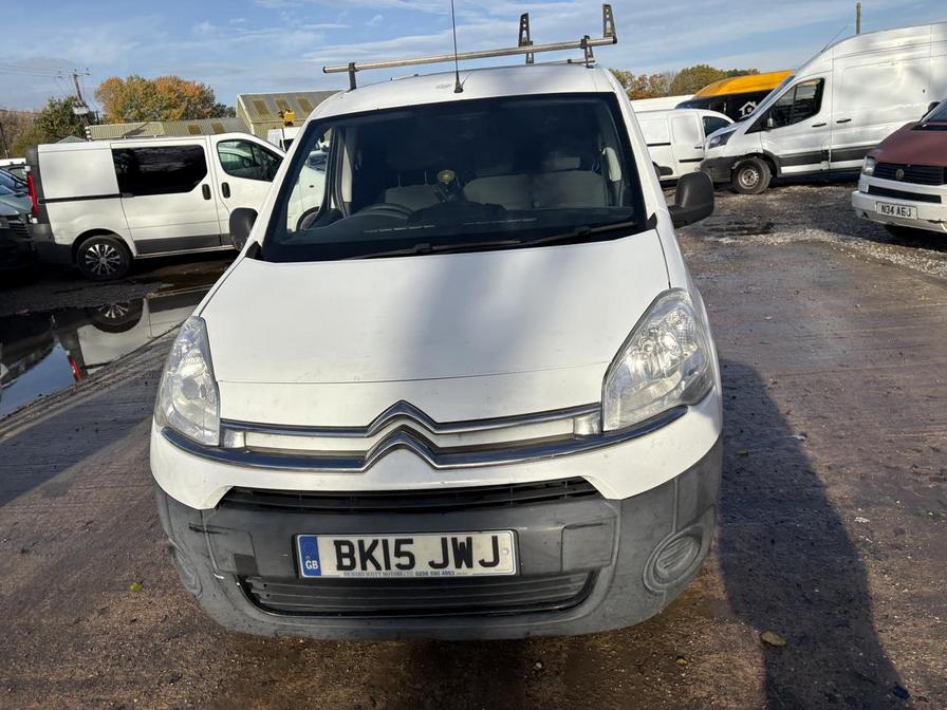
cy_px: 355
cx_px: 474
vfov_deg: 53.1
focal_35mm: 26
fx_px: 711
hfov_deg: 67.3
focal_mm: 5.96
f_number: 1.6
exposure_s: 1/4950
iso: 50
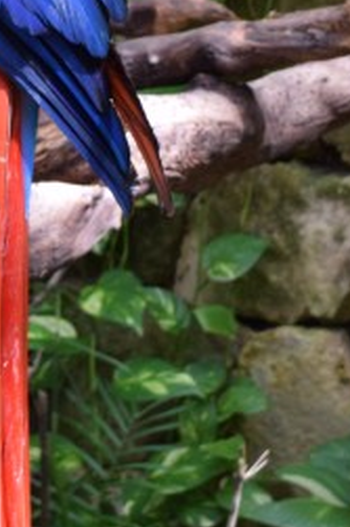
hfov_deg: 8.9
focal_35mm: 153
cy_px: -260
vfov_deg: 12.7
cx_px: -48
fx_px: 2235
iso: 400
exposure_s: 1/125
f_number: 6.3
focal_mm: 25
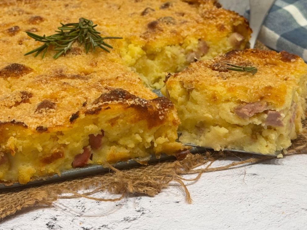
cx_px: 120
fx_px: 656
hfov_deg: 26.3
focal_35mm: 74
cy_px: 62
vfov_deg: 19.8
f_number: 1.78
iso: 64
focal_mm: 6.76
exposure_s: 1/100
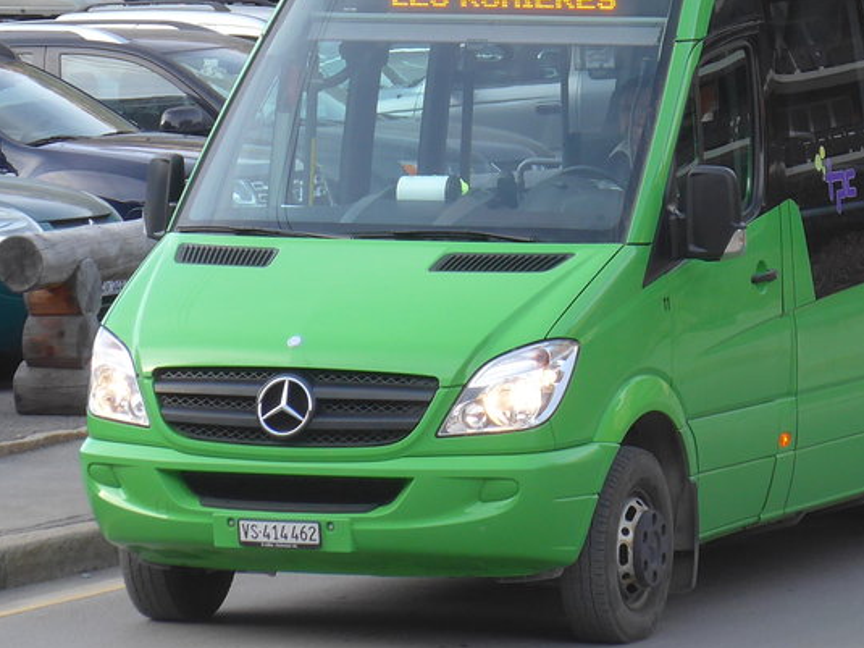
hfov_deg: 6.3
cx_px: 552
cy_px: 78
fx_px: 7836
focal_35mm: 314
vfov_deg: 4.7
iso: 160
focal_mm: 27.3
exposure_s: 1/100
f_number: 5.4
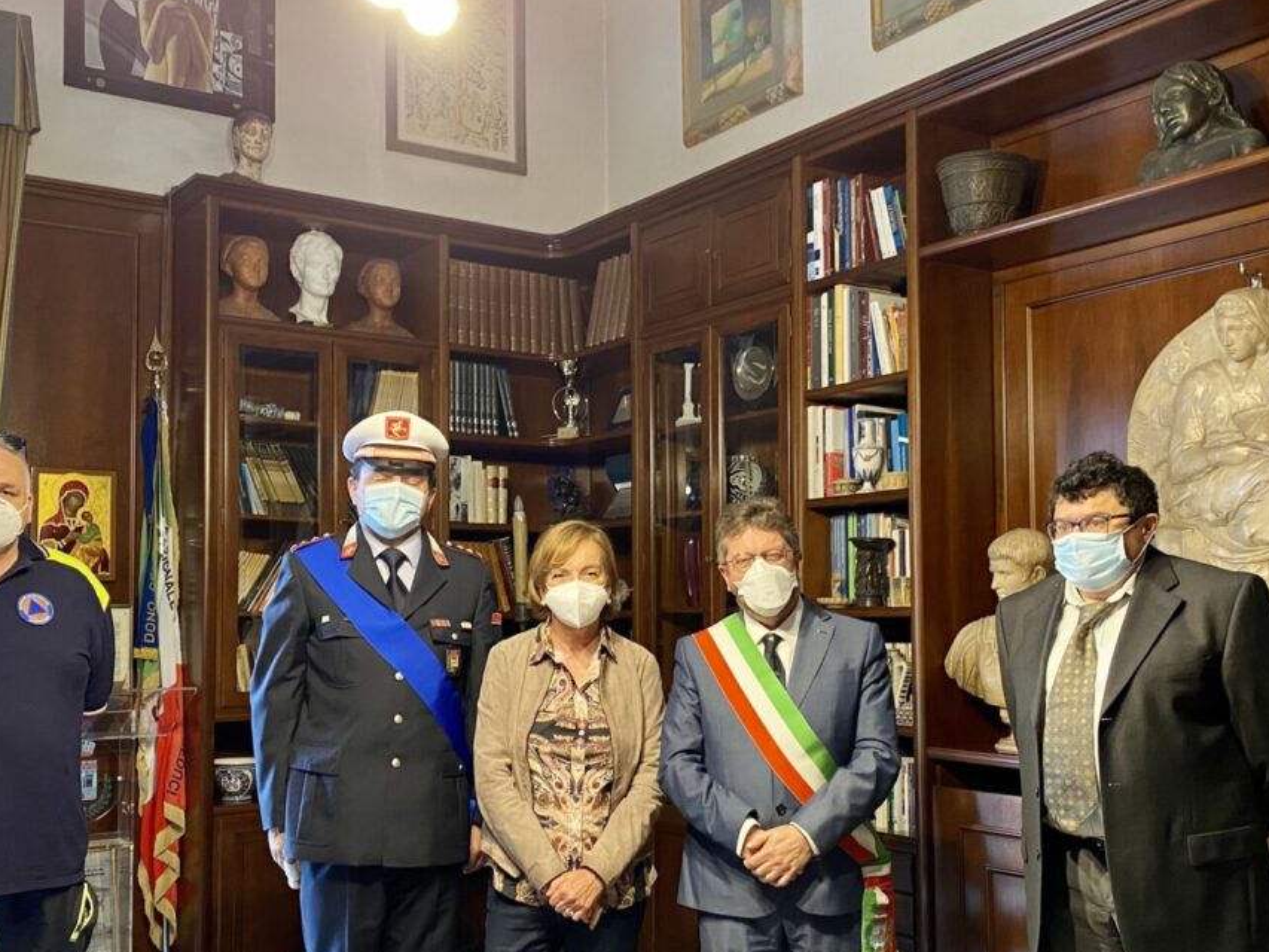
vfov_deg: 36.7
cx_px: 586
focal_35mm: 39
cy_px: 558
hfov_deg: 47.8
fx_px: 1430
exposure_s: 1/50
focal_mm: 4.25
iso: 200
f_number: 1.8
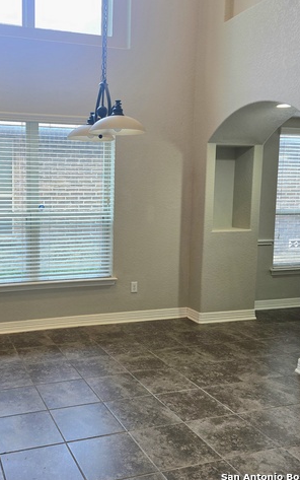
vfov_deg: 58.1
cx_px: 62
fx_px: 431
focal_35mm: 33
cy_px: 239
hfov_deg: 37.1
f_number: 1.7
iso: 100
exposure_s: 1/120
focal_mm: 6.3
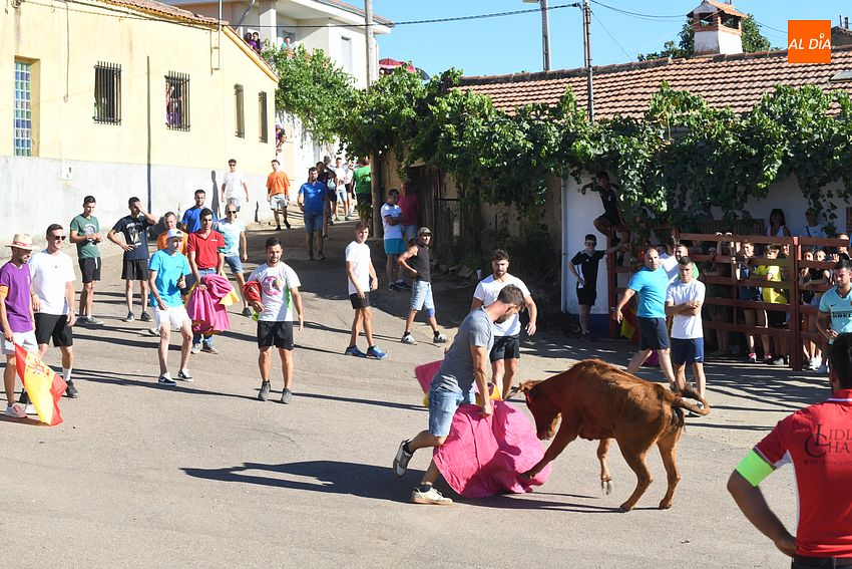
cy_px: 284
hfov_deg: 25.4
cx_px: 426
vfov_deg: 17.1
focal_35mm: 80
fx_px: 1894
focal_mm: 80
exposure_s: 1/250
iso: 200
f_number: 8
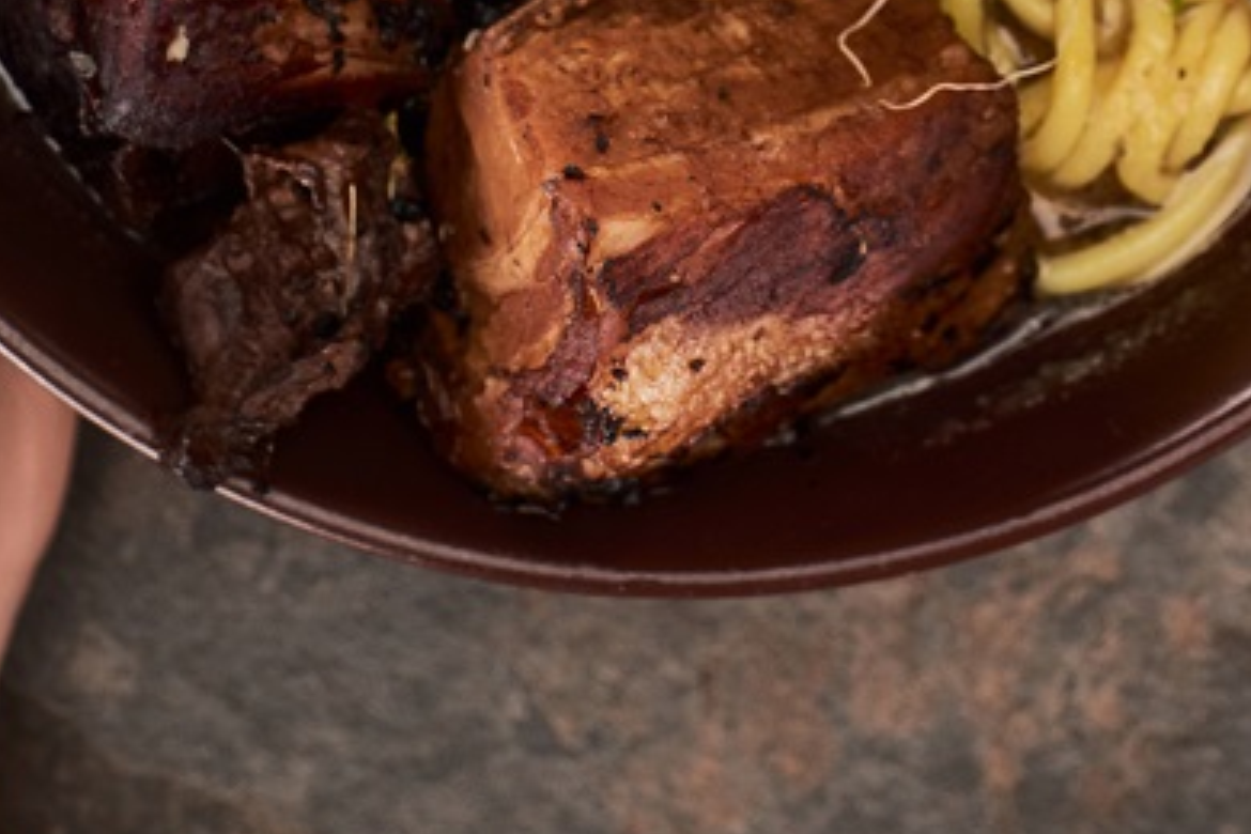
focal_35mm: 164
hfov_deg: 12.5
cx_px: 898
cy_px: -475
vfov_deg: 8.2
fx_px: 5699
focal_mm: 50
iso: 200
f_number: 9
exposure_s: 1/160
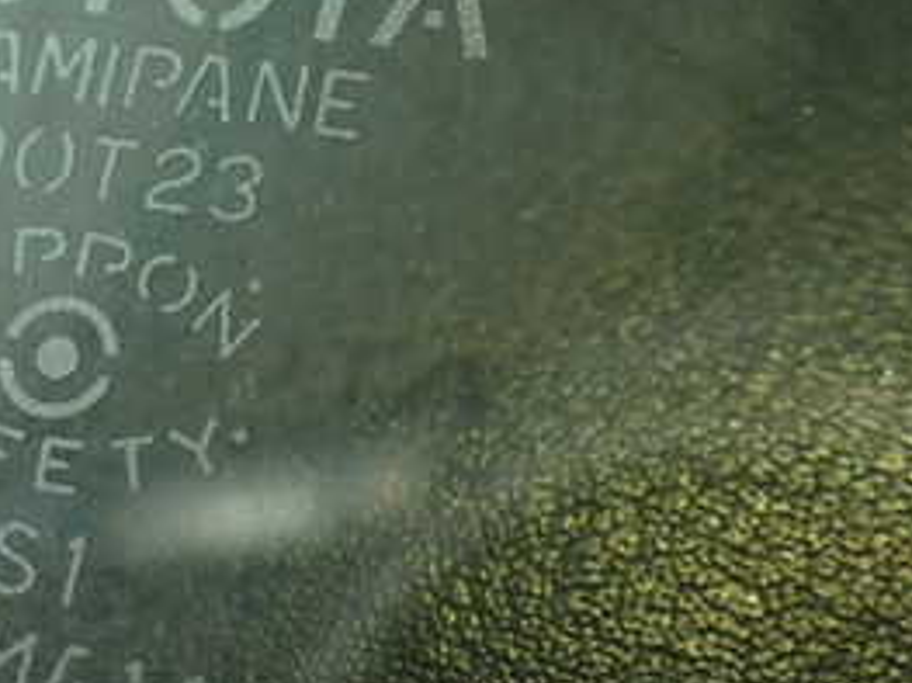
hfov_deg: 25.7
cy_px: 319
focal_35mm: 73
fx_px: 1922
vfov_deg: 20.1
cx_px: 55
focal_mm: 5.79
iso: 125
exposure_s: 1/60
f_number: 2.4
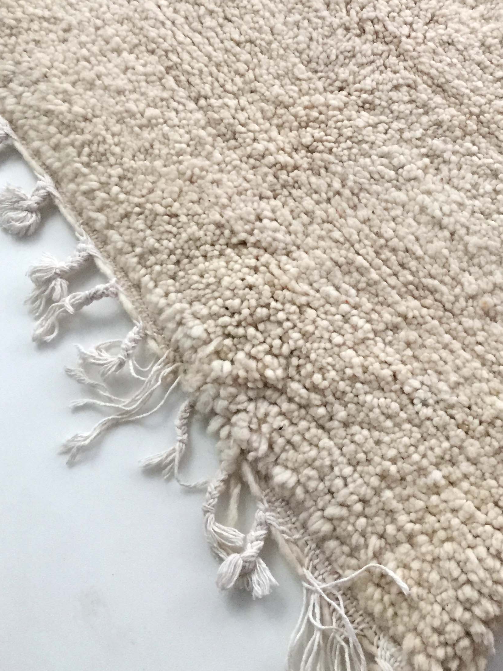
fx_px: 833
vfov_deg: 42.8
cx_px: 336
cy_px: 187
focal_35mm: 43
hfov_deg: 33.3
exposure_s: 1/33
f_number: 2.2
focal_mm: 4.15
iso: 200
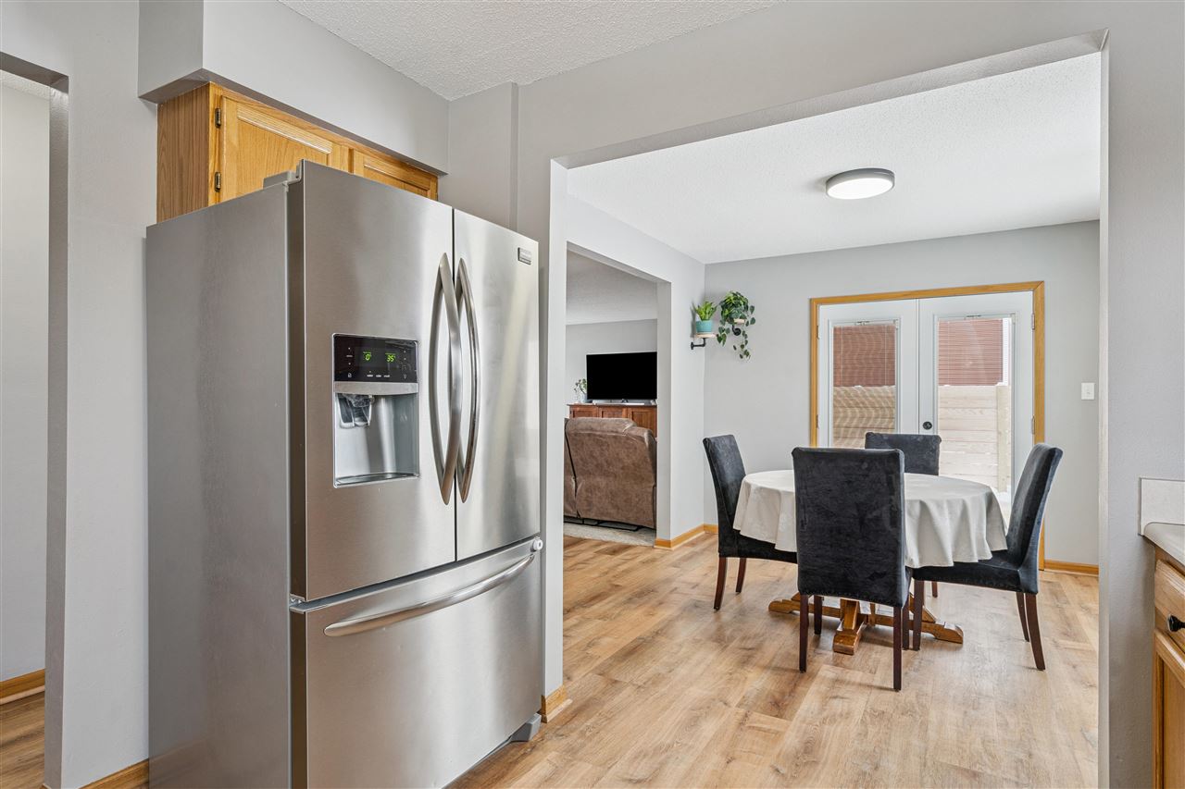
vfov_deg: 64.5
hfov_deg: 86.9
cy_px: 394
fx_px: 625
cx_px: 592
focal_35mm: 19
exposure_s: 1/25
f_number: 8
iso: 500
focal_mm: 19
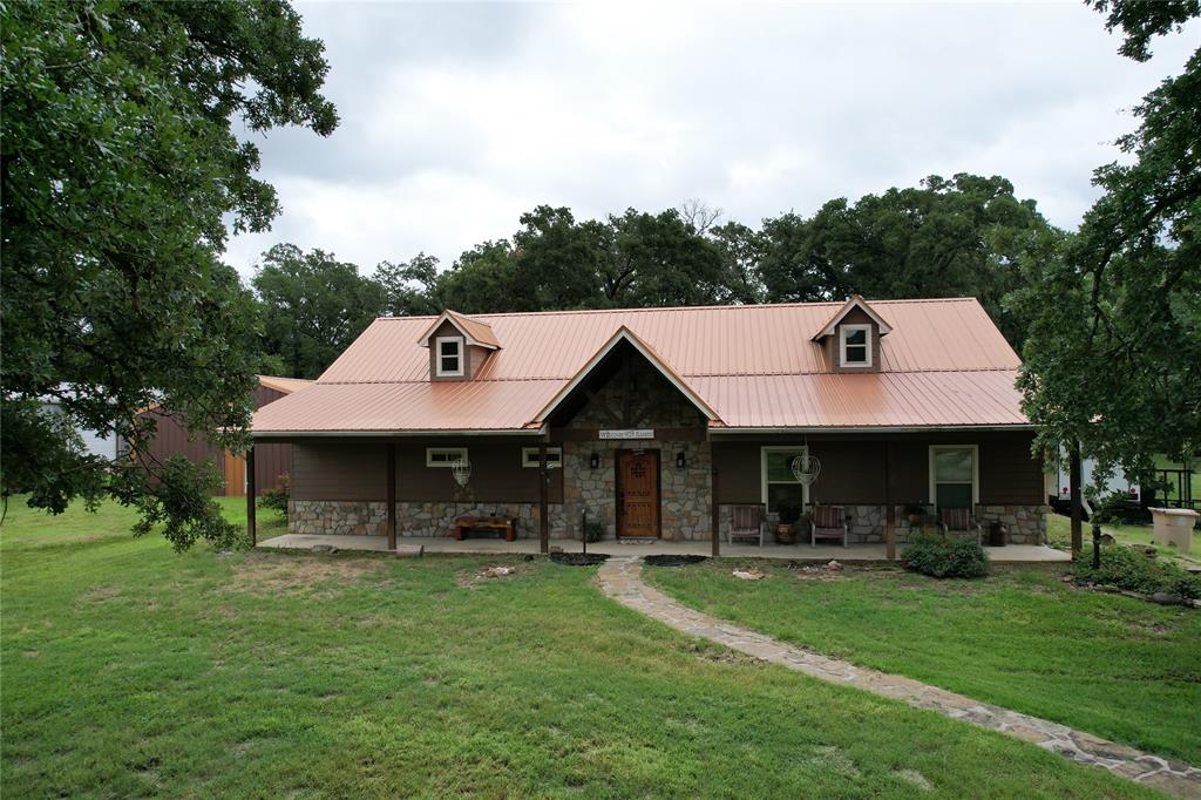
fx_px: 734
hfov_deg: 78.6
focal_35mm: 22
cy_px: 400
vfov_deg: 57.2
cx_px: 600
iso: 100
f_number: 2.8
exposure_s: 1/1250
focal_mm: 8.38
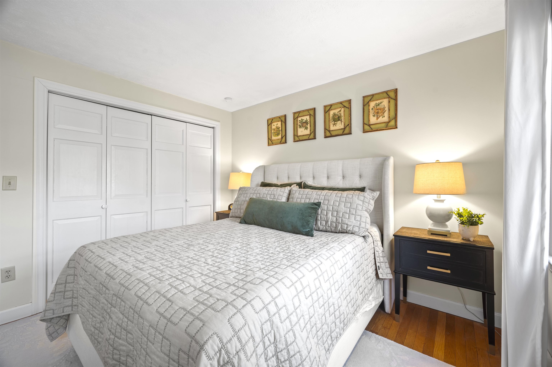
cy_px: 184
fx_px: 222
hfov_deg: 102.3
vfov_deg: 79.1
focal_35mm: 14
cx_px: 276
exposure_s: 4
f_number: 7.1
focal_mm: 14.5
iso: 250
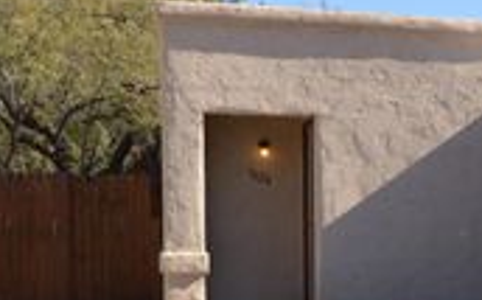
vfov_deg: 15.1
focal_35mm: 84
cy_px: 297
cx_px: 555
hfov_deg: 22.8
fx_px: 1108
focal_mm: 19
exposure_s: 1/200
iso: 100
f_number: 6.3
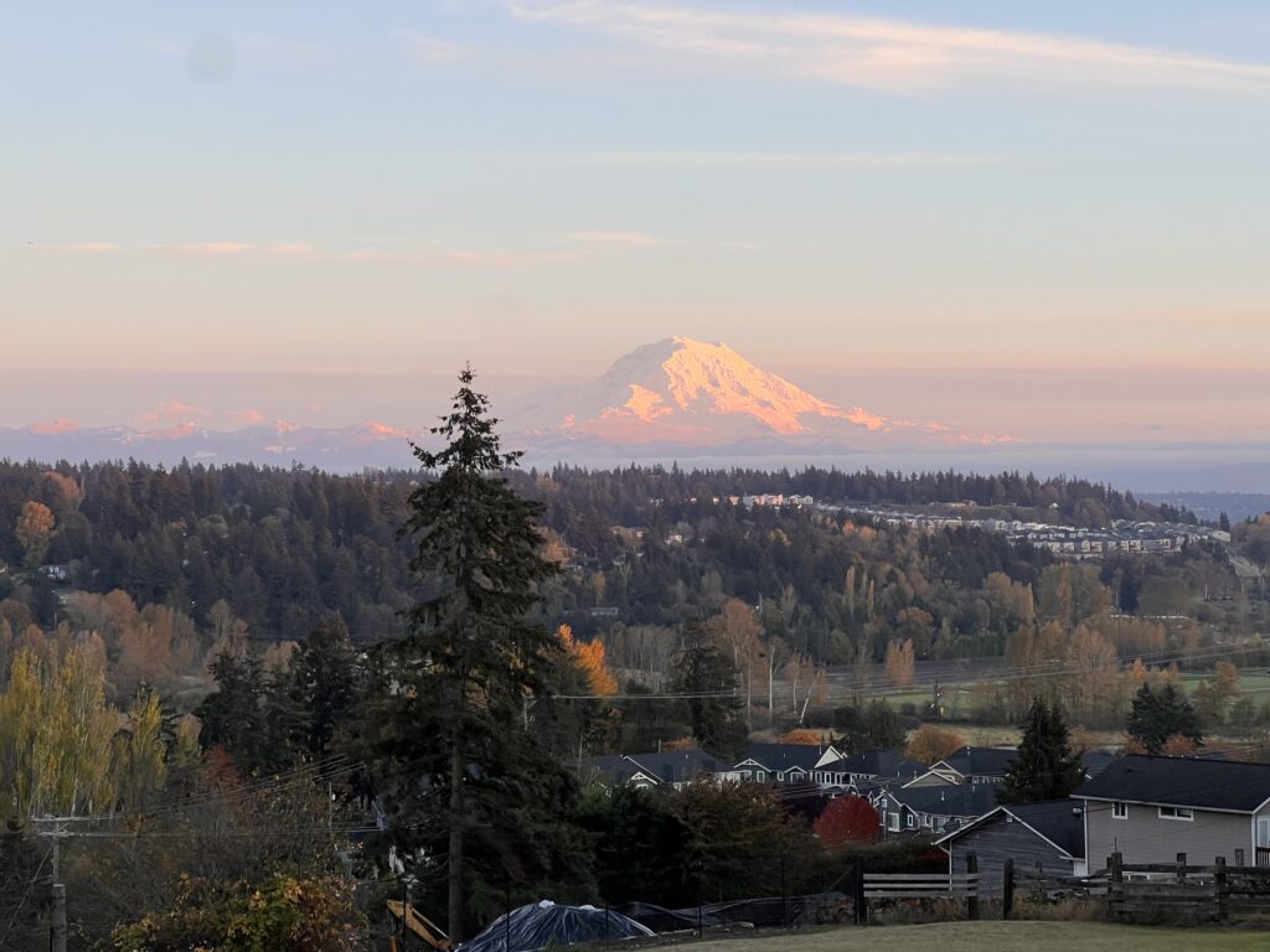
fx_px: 2825
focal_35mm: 77
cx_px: 635
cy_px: 476
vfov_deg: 19.1
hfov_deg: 25.3
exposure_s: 1/99
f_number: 2.8
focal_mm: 9
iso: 50
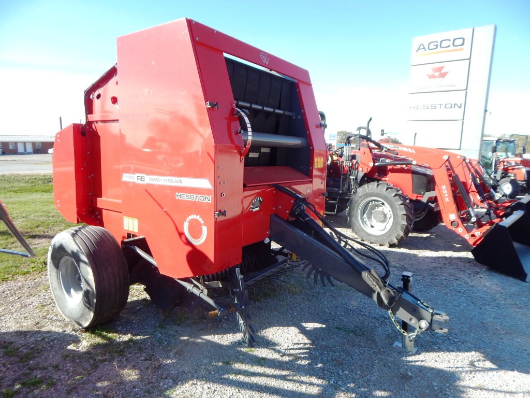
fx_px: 337
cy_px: 199
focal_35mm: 22
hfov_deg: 76.4
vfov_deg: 61.1
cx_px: 265
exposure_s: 1/500
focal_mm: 4
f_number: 3
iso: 125
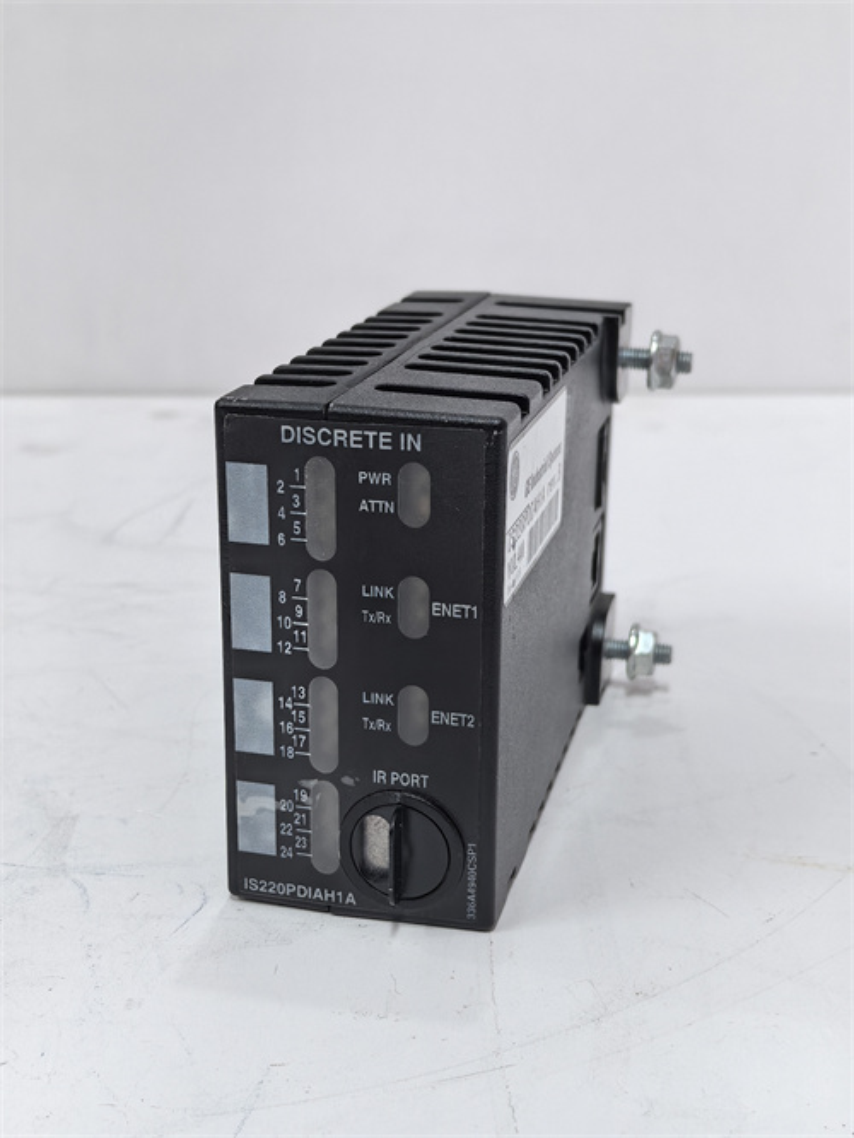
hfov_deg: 30.3
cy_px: 569
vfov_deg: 39.6
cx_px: 427
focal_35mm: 48
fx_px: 1578
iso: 160
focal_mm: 5.75
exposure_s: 1/100
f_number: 2
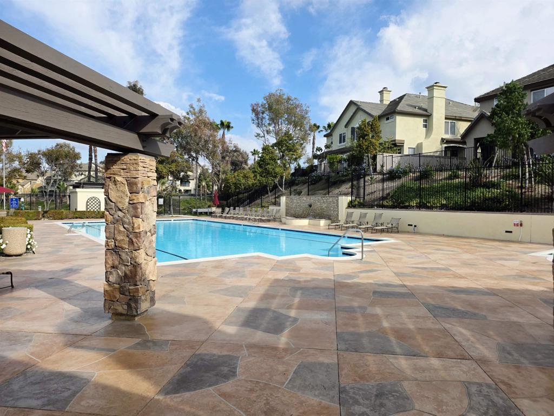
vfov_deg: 58.9
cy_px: 208
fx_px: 368
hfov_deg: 73.9
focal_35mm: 23
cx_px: 277
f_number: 1.7
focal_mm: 6.25
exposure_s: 1/5000
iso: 80
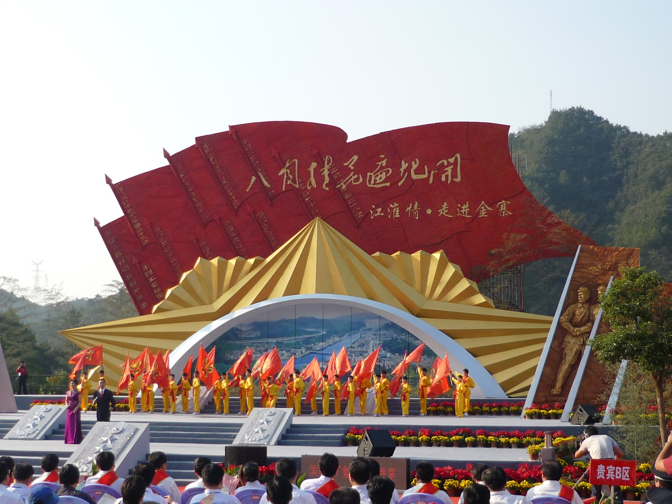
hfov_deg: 33.2
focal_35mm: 58
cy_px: 252
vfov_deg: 25.2
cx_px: 336
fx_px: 1126
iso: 100
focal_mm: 6
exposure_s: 1/800
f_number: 2.9
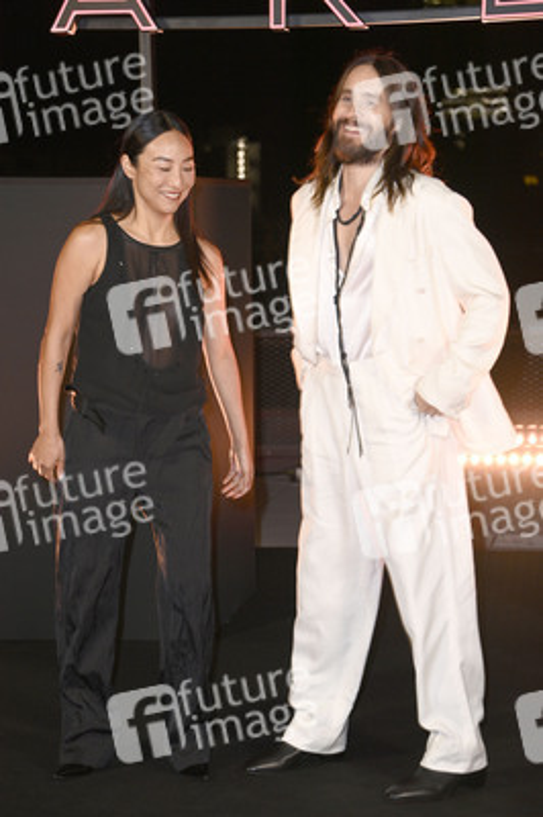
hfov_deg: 13.9
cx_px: 272
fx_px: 2221
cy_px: 408
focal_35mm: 98
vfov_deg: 20.8
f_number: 5.6
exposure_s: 1/80
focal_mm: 98
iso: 1000
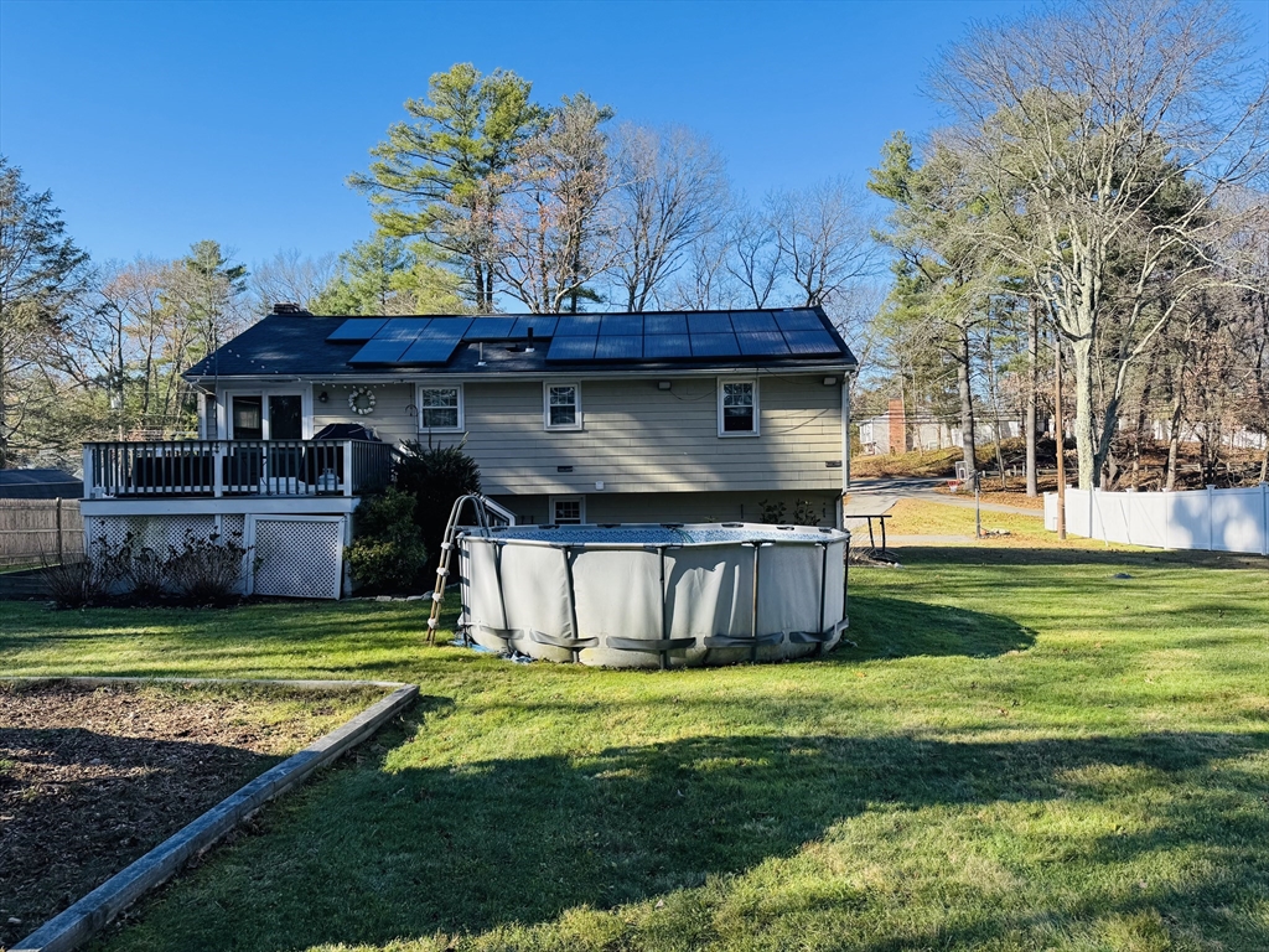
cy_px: 476
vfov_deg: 56.8
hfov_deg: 71.6
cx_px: 634
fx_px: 880
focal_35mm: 24
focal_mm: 6.76
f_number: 1.78
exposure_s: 1/1456
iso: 80
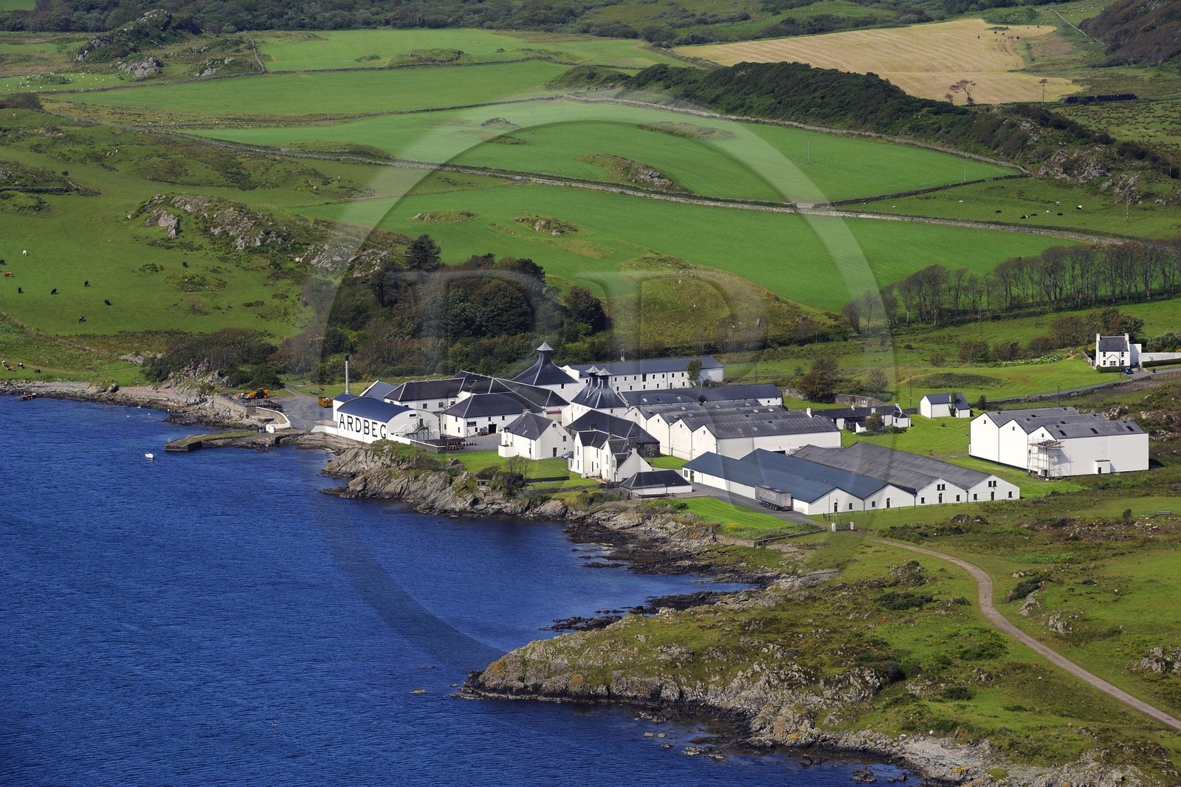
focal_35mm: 170
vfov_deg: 8.1
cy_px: 394
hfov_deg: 12.1
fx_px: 5575
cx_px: 590
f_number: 11
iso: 400
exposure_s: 1/800
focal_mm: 170
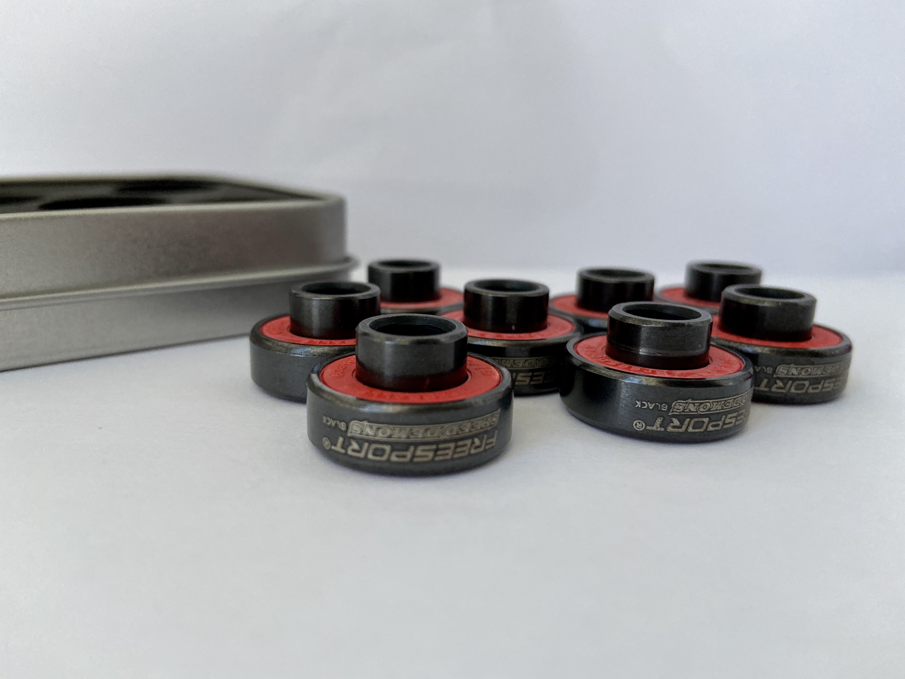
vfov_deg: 53.1
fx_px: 680
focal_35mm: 26
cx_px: 452
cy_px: 340
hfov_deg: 67.3
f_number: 1.8
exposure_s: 1/60
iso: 250
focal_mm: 4.25
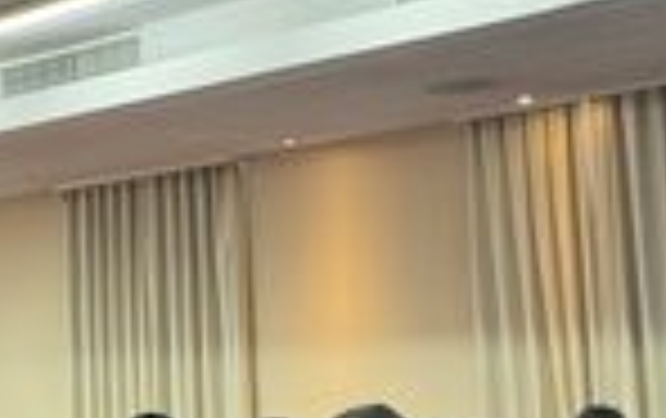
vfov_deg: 12.5
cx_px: 4
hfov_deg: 19.6
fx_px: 1872
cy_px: 458
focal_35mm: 103
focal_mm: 6.76
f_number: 1.78
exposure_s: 1/60
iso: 250
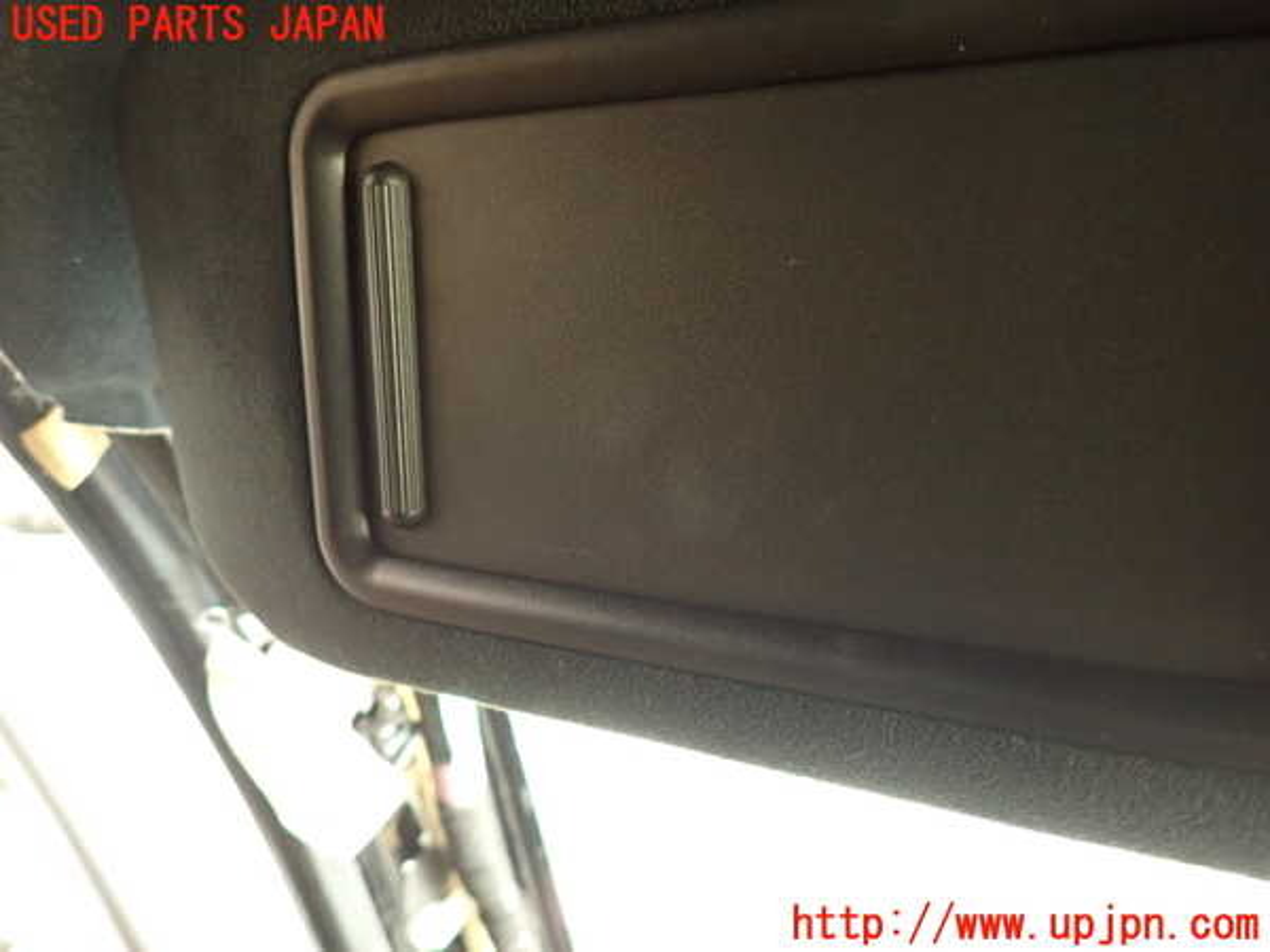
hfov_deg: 69.4
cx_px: 635
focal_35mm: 25
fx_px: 917
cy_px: 476
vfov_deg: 54.9
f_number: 2
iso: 500
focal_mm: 4.5
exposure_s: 1/30
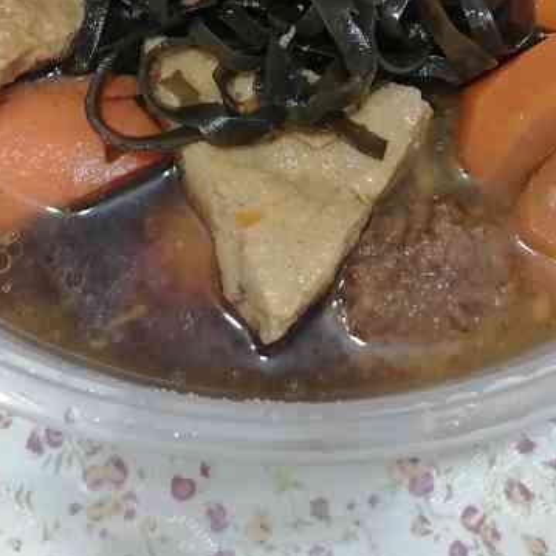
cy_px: -26
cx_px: 307
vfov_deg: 26.0
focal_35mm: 62
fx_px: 1127
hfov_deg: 27.7
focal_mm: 5.3
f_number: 1.8
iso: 250
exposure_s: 1/33.3
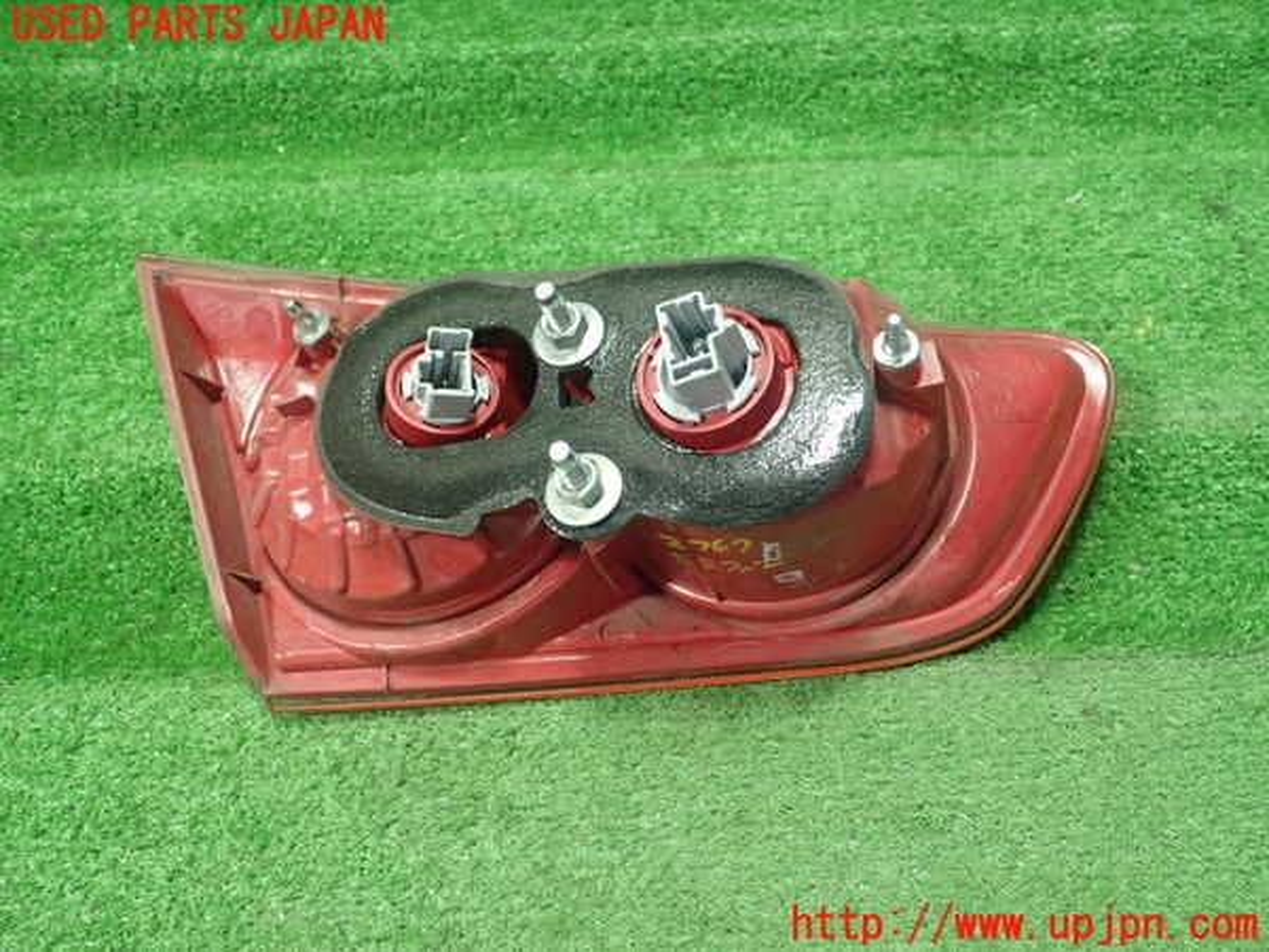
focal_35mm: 30
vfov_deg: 46.8
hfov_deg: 60.0
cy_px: 476
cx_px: 634
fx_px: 1100
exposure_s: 1/125
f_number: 2.3
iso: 500
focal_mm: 5.5
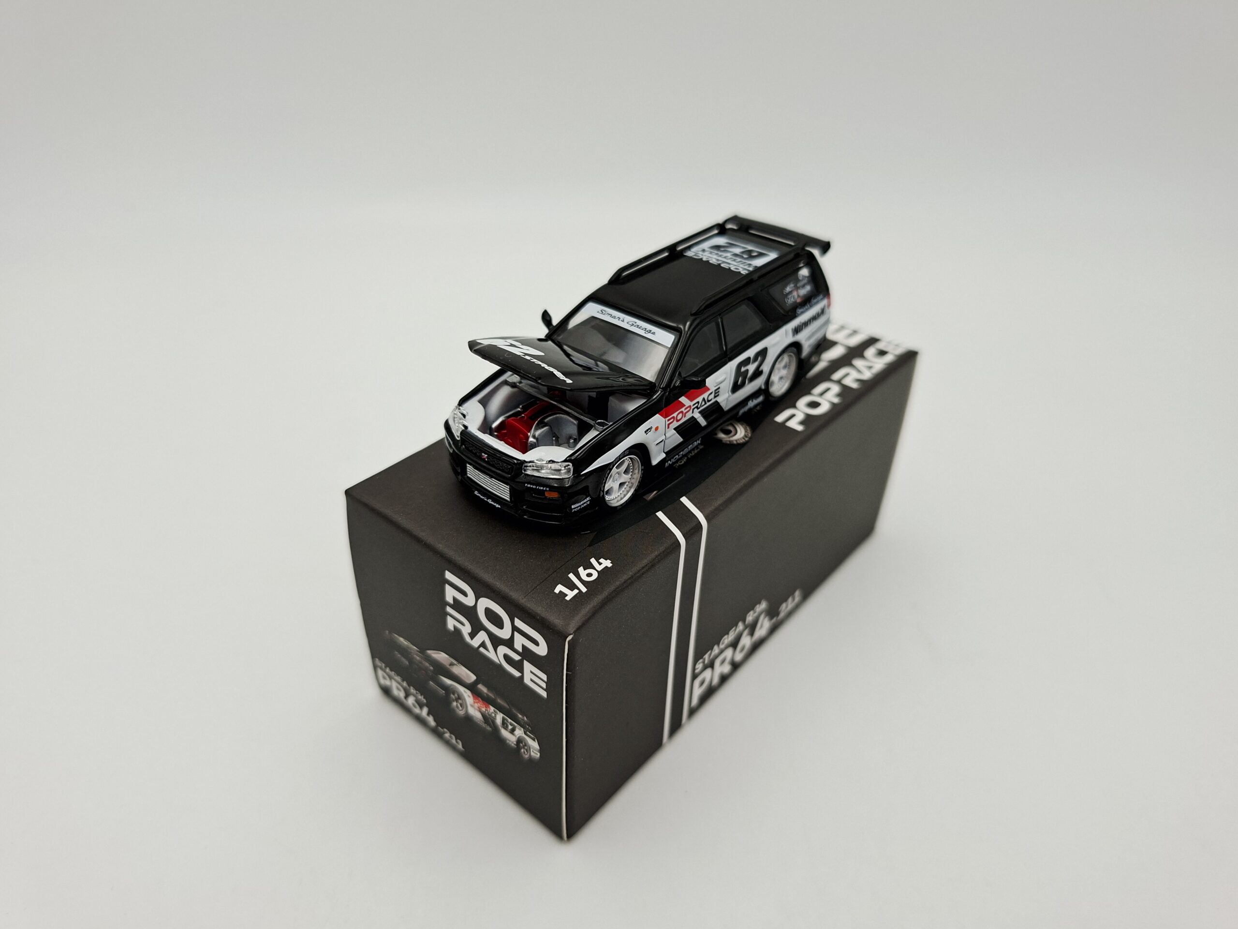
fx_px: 823
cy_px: 464
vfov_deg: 58.9
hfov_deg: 73.9
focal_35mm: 23
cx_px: 619
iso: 50
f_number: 1.8
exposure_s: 1/291
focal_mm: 5.54
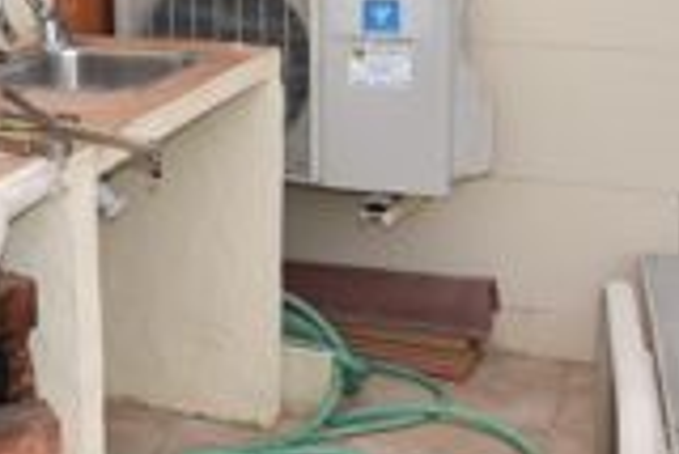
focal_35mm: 66
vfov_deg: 20.2
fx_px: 1246
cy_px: 30
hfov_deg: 27.6
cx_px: -87
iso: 400
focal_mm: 10
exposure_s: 1/200
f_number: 7.1
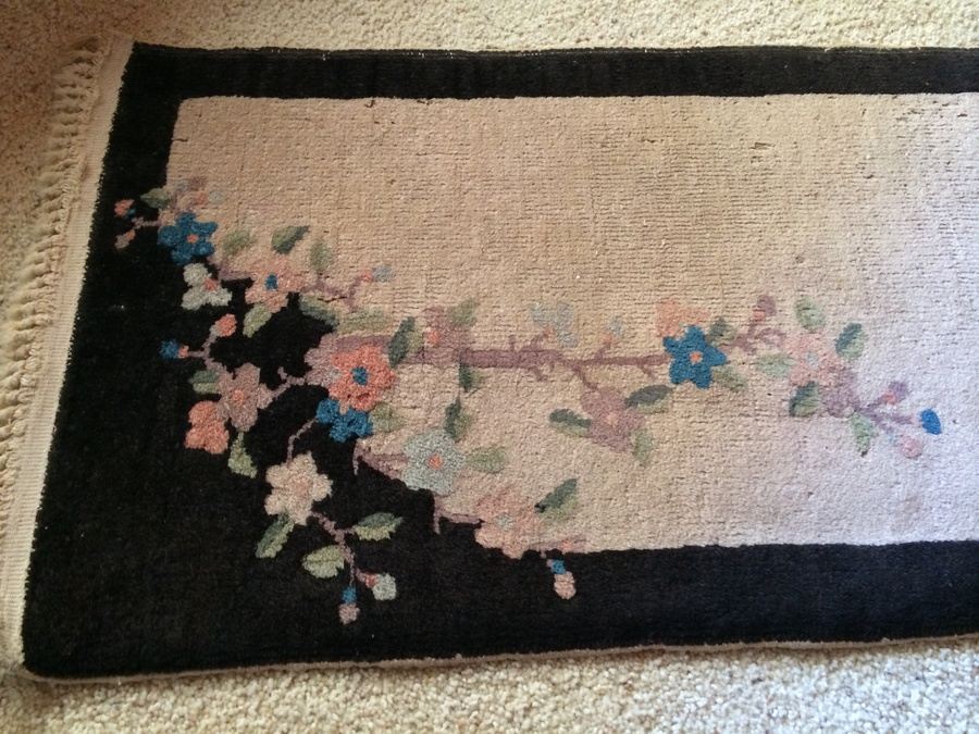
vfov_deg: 46.8
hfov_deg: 60.0
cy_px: 367
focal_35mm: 30
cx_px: 490
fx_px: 848
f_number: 2.2
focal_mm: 4.12
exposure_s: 1/30
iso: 250
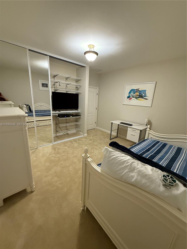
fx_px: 101
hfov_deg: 85.7
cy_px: 124
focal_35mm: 14
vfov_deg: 102.1
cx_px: 94
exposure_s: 1/60
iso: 640
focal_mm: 2.22
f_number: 2.2
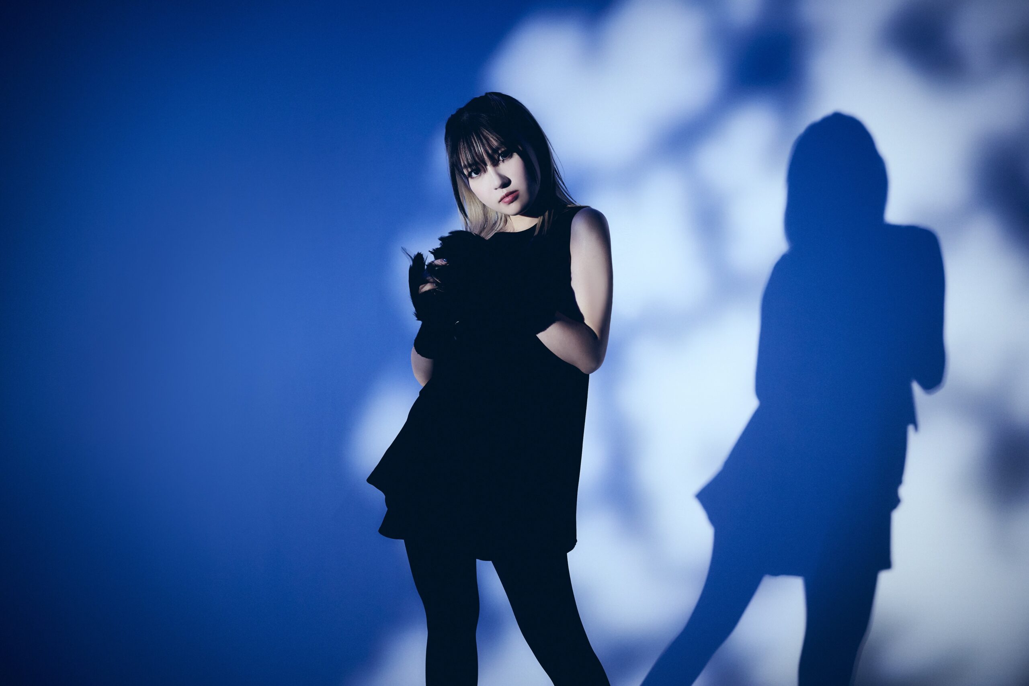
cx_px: 514
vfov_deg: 27.0
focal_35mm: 50
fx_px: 1429
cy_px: 343
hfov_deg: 39.6
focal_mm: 50
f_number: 2.8
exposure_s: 1/640
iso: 1600
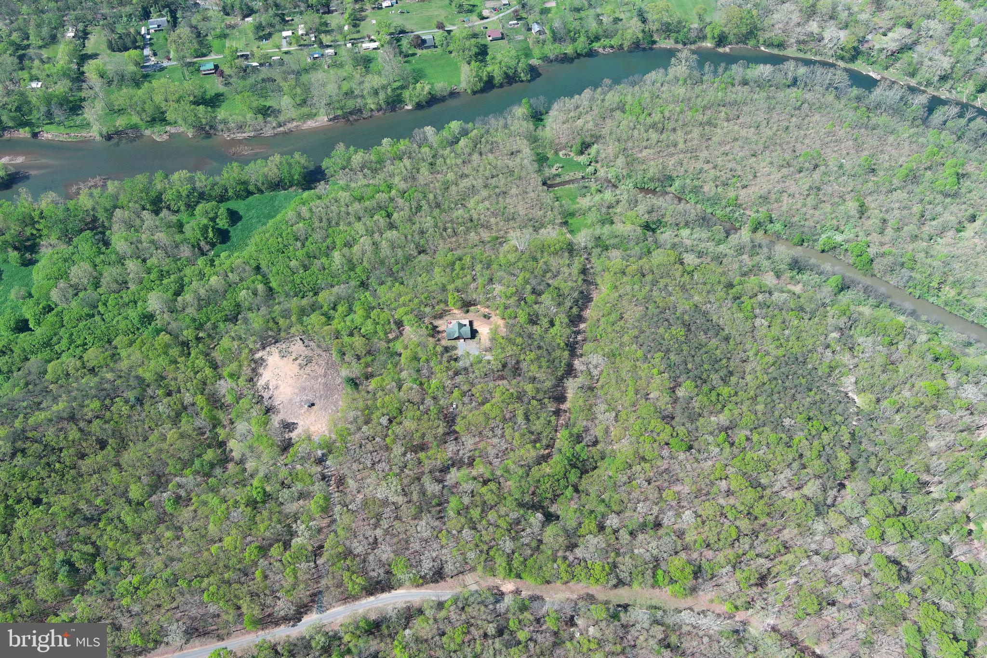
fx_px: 795
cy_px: 329
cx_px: 494
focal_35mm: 29
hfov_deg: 63.7
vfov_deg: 45.0
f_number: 2.8
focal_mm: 10.57
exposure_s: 1/551
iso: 100
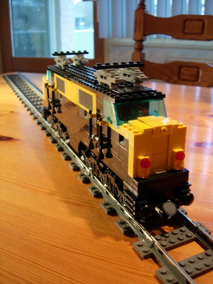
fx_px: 312
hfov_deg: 37.7
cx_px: 106
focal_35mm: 38
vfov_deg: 49.0
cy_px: 142
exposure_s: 1/8
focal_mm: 7.8
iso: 64
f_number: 2.8
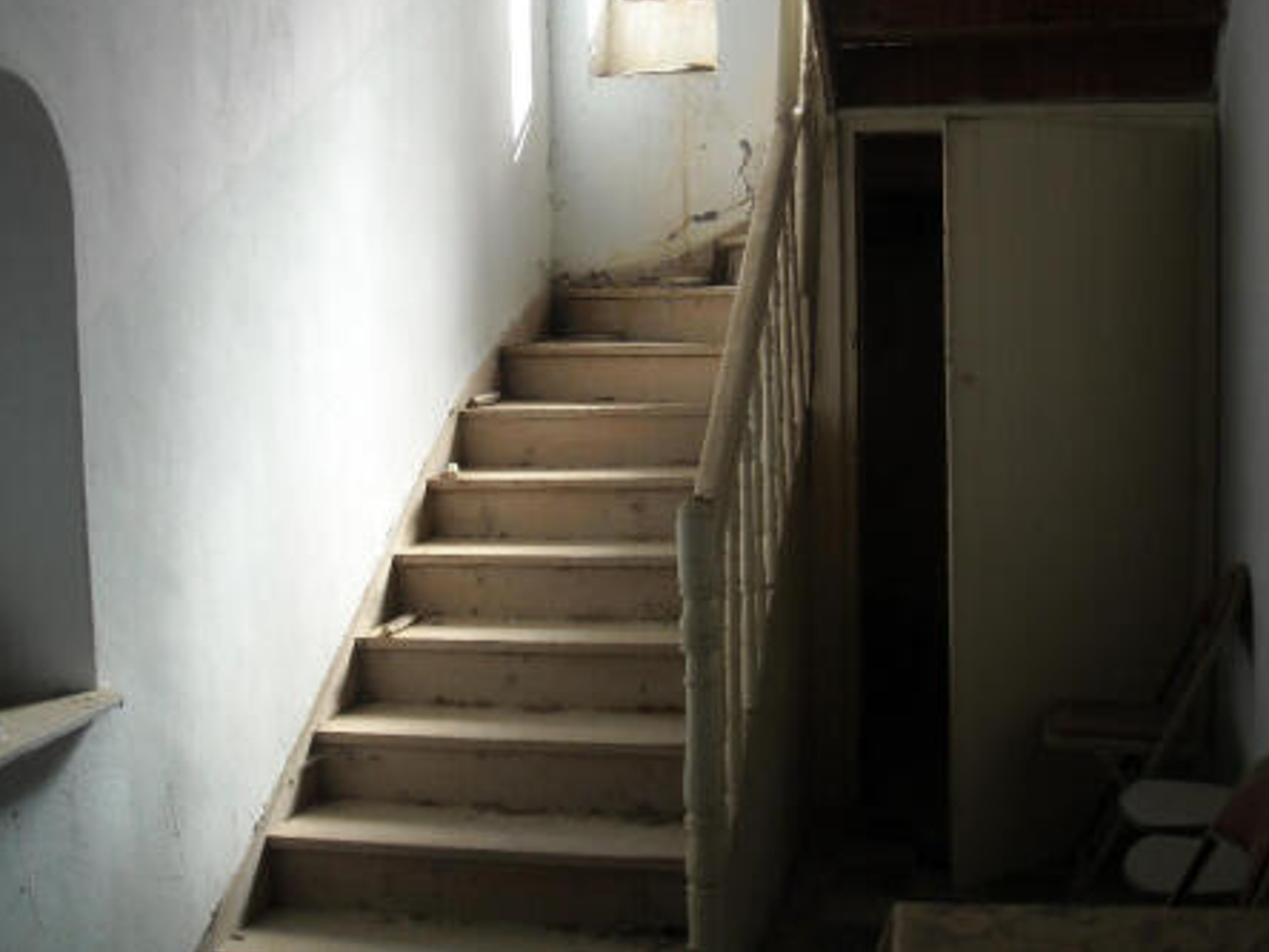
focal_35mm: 46
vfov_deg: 31.3
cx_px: 579
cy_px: 333
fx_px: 1686
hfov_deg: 41.2
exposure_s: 1/176
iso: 64
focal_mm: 5.7
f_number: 2.8
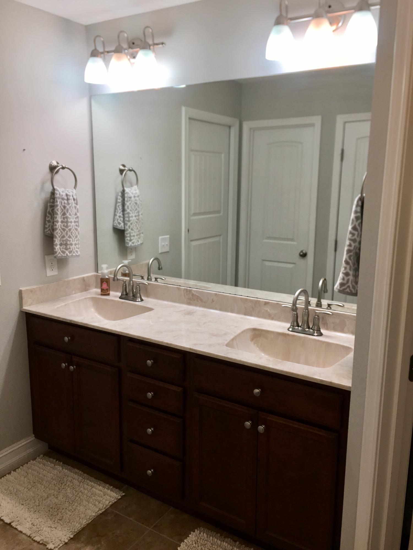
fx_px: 461
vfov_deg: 61.7
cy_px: 275
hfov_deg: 48.2
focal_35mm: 29
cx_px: 206
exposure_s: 1/72
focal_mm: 4.15
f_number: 2.2
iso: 25
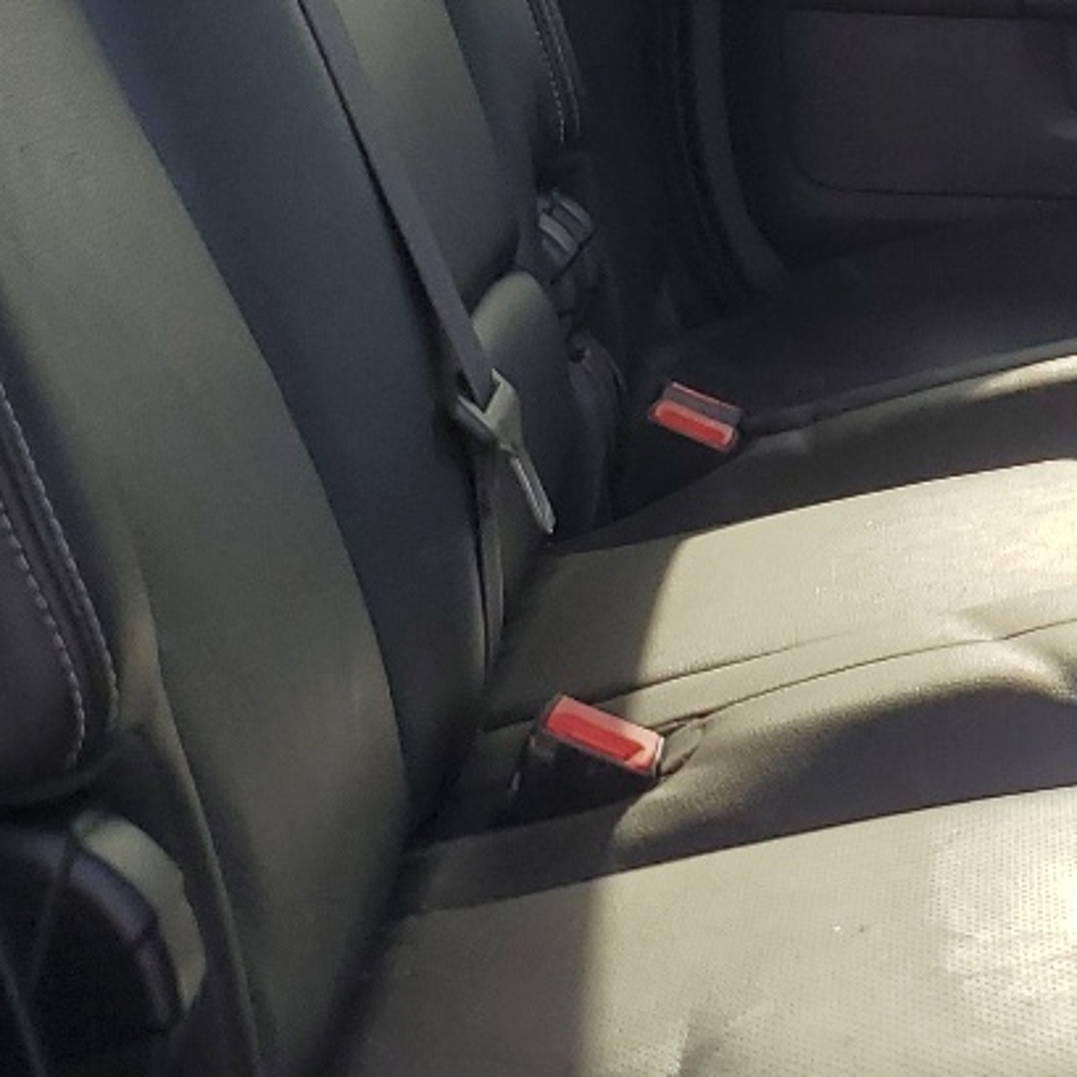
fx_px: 3168
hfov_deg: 18.3
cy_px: 221
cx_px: 1306
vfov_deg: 19.1
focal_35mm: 90
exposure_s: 1/476
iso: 50
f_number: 1.5
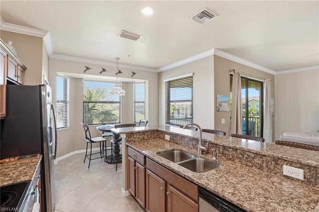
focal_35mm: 16
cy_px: 106
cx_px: 160
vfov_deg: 73.7
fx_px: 142
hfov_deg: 96.8
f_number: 9
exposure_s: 1/40
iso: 200
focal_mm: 16
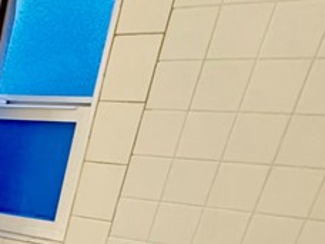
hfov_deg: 22.9
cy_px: 439
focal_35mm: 63
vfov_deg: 18.3
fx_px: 591
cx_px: -201
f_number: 2.2
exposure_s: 1/60
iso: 250
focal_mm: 2.22
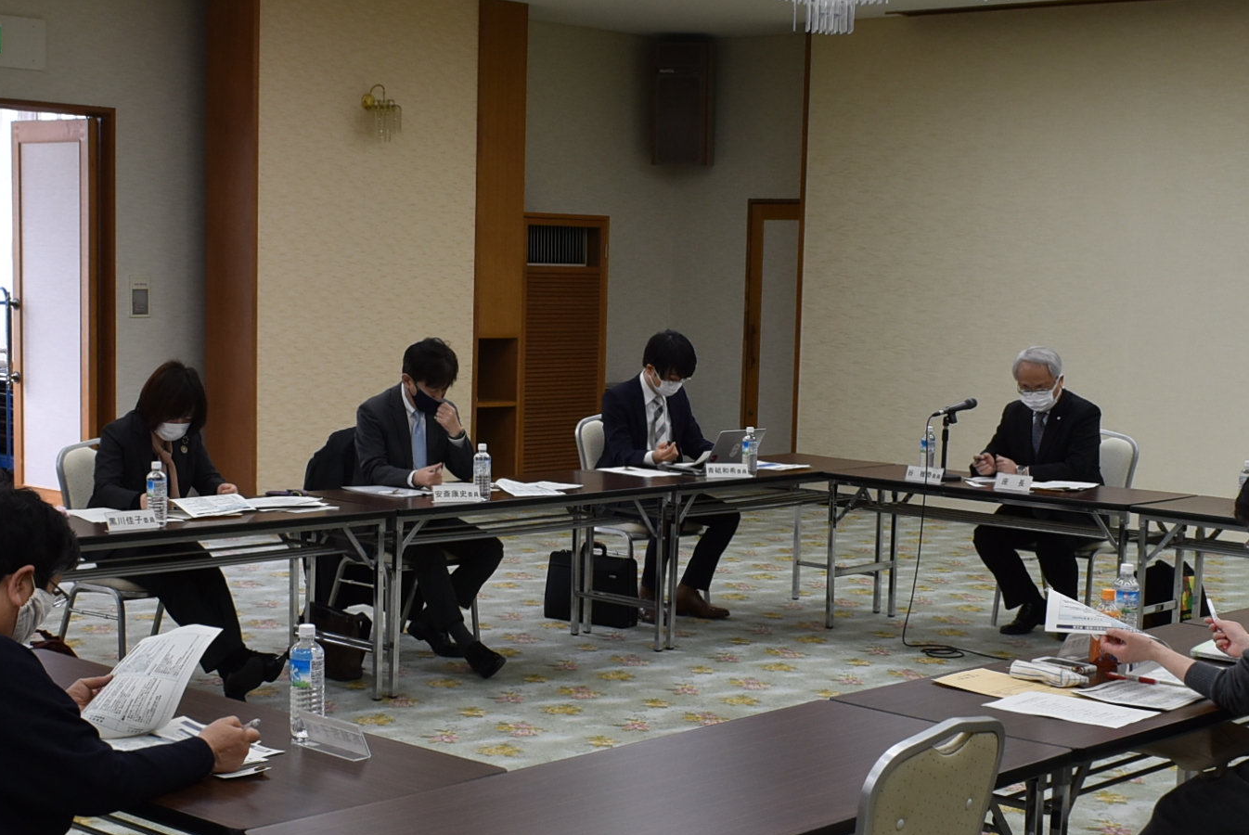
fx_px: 2083
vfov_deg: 22.6
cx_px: 619
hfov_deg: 33.4
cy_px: 504
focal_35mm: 60
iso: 400
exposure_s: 1/125
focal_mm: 18
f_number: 5.6
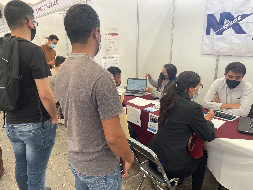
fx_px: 190
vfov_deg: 53.1
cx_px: 126
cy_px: 95
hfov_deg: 67.3
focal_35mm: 26
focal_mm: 4.2
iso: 32
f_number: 1.6
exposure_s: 1/136
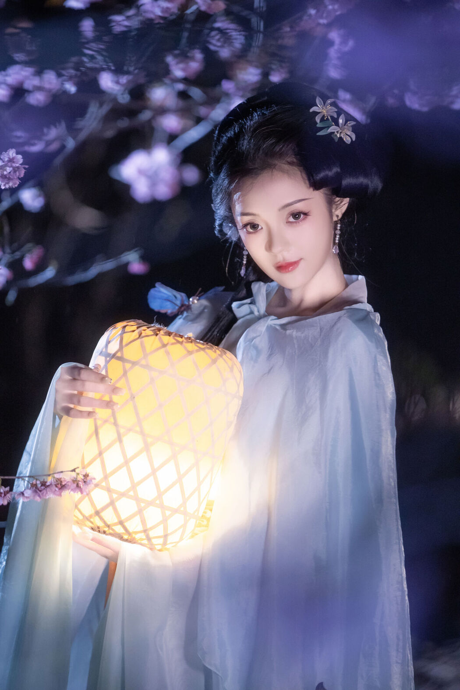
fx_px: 3258
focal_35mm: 170
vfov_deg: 12.1
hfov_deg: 8.1
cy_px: 345
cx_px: 230
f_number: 2.8
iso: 4000
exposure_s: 1/200
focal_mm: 170
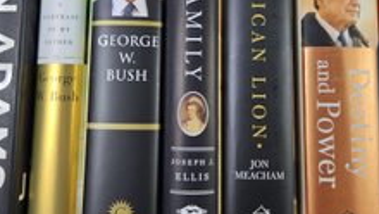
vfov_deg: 29.8
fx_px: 392
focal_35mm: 39
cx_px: 201
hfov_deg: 51.6
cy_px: 42
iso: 80
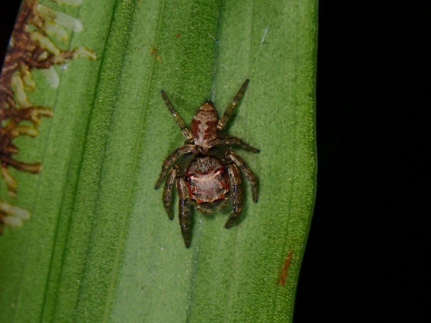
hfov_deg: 19.6
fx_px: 1245
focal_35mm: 100
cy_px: 162
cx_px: 216
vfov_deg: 14.8
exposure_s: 1/200
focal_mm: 18
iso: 200
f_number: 6.3
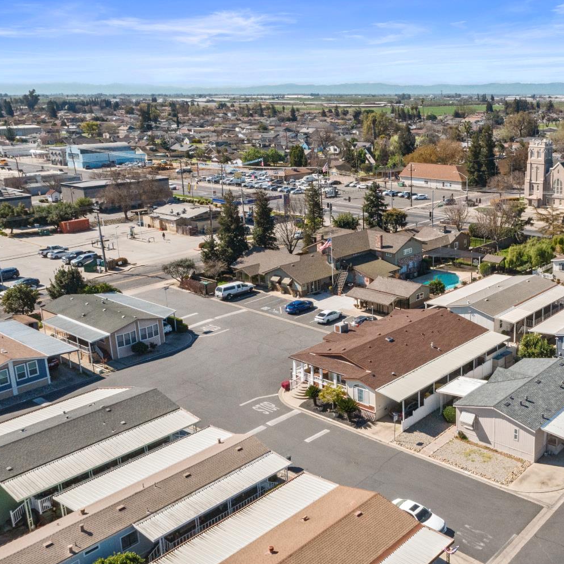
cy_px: 283
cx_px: 385
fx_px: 664
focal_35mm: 36
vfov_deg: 46.0
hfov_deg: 45.2
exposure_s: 1/500
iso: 800
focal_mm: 10.26
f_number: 11
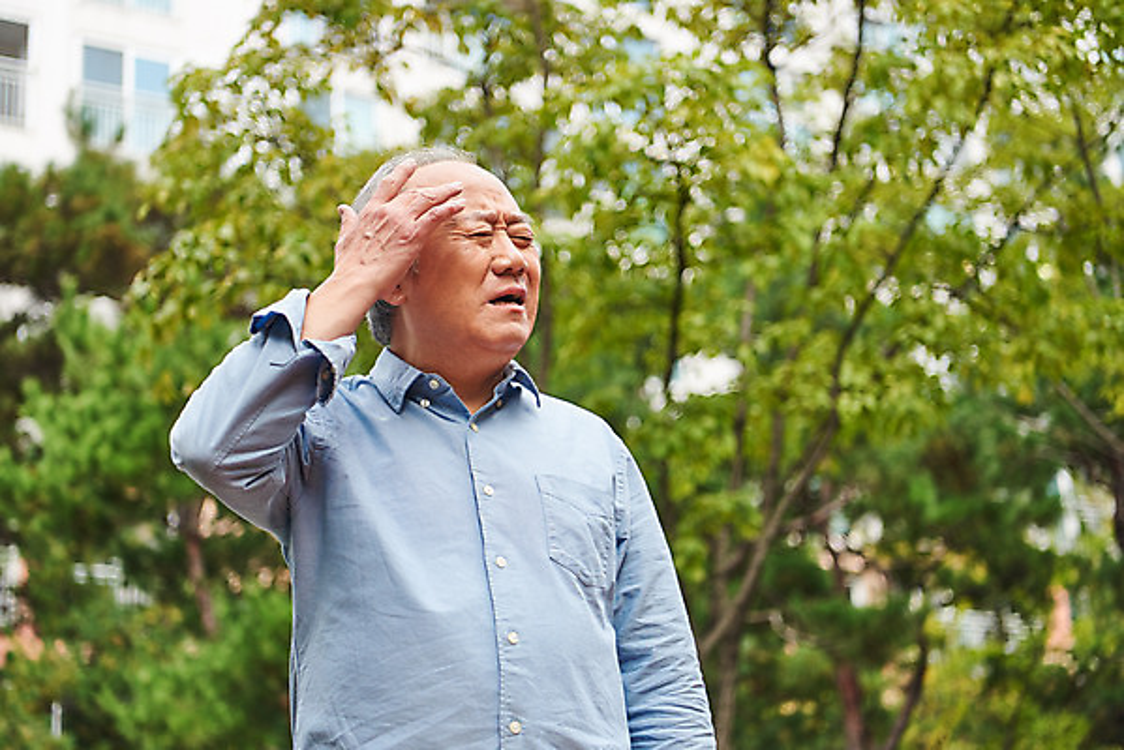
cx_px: 562
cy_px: 375
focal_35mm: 60
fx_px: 1874
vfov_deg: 22.6
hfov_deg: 33.4
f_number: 2.8
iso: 320
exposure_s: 1/1600
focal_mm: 60
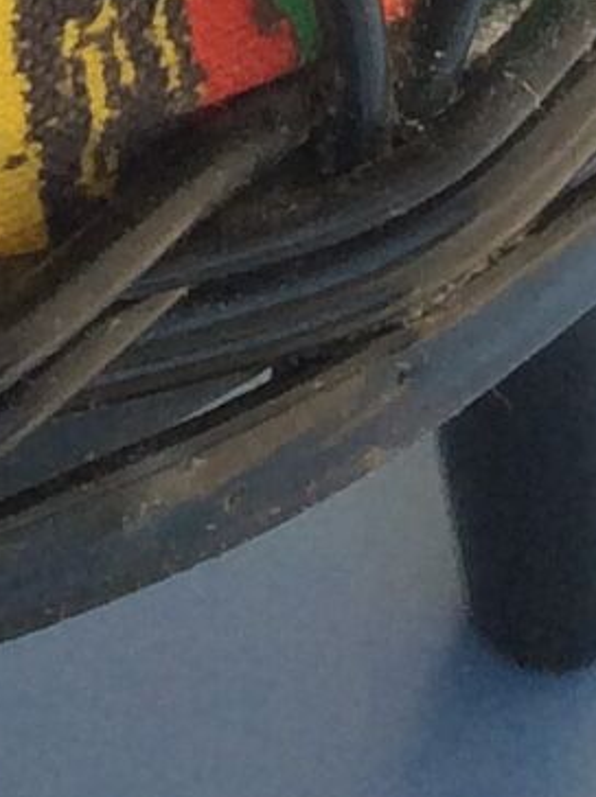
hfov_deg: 6.4
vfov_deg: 7.5
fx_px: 5246
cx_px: -473
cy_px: -1728
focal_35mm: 228
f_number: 2.4
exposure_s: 1/643
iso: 32
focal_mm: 3.3
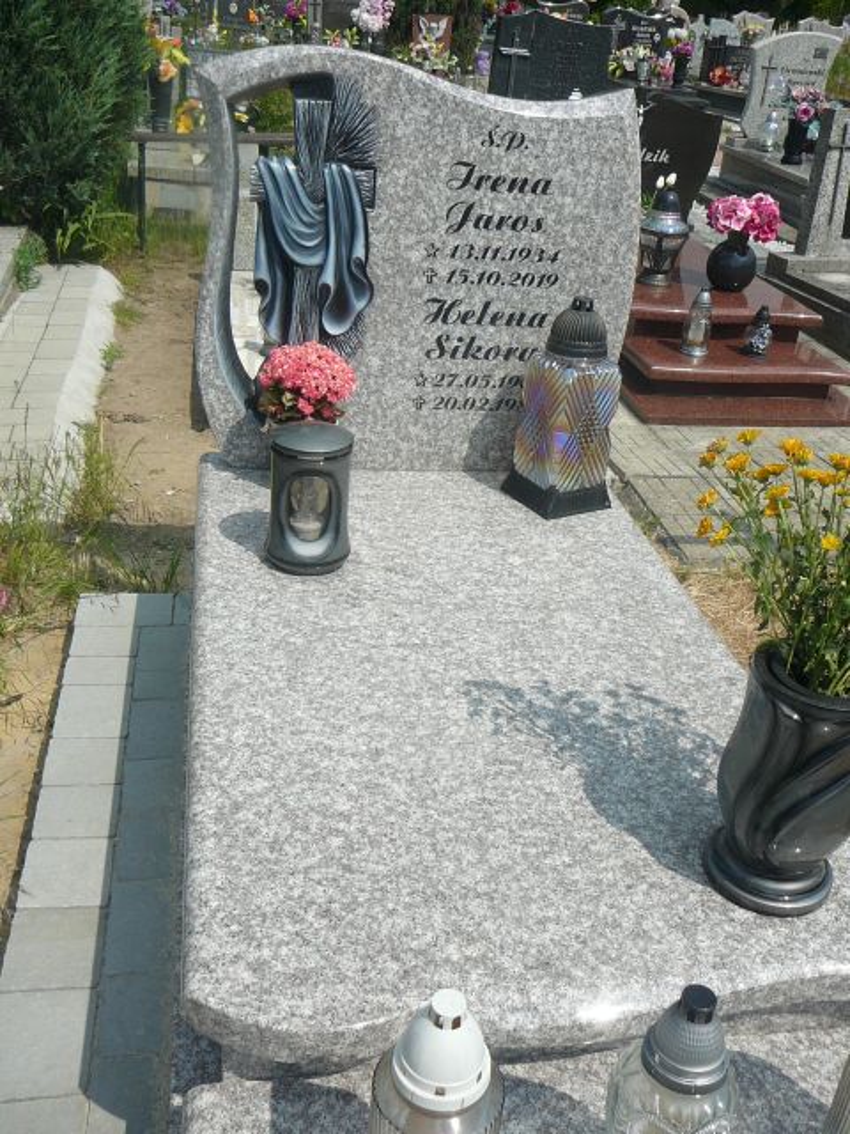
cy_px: 567
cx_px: 425
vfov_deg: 52.6
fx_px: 1146
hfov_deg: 40.7
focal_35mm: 35
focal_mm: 5.2
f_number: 5
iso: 80
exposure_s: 1/640
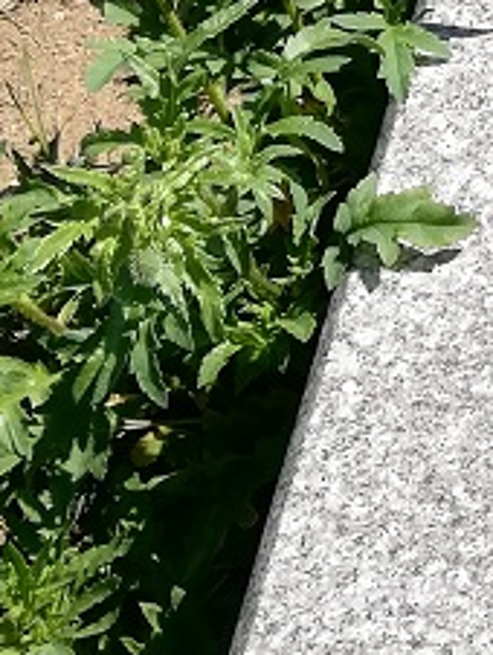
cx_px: 1030
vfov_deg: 13.9
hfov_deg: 9.9
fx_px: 2616
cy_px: -96
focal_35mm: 138
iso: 50
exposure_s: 1/925
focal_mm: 3.81
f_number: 2.2
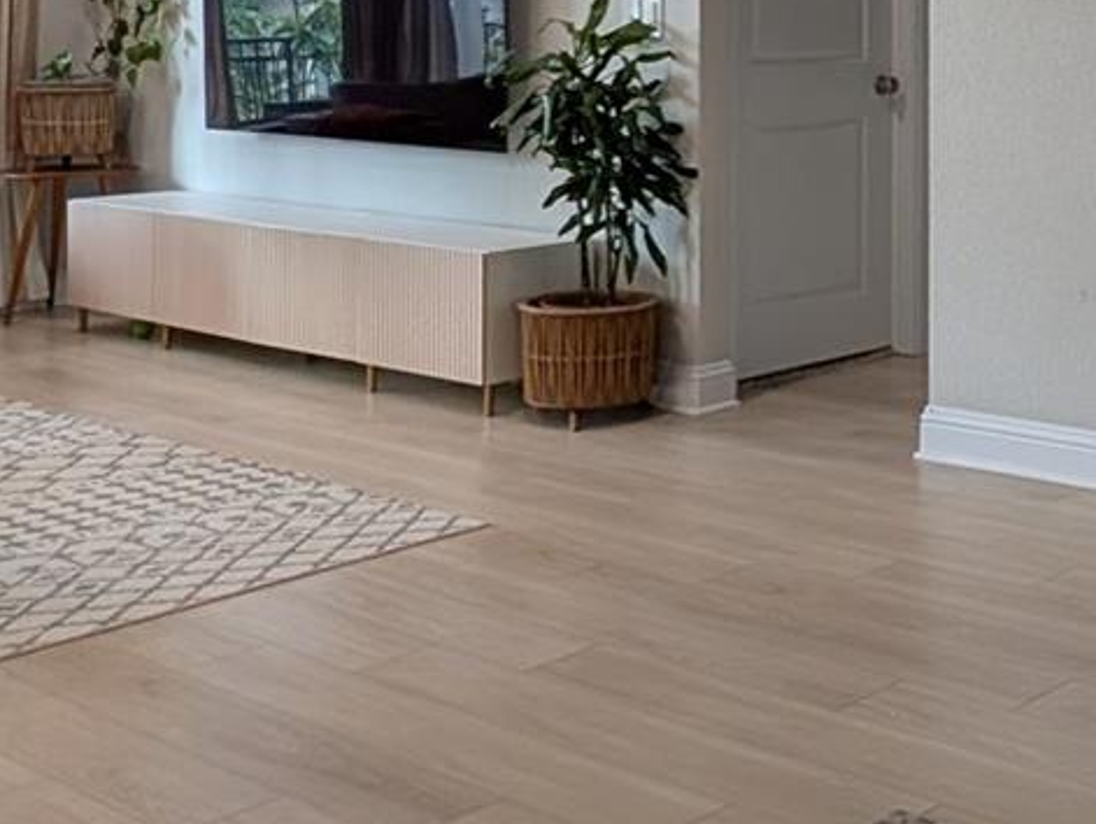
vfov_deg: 26.5
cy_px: -14
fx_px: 1648
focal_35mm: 52
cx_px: 1068
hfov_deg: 33.9
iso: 74
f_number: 1.7
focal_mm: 2.02
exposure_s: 1/60
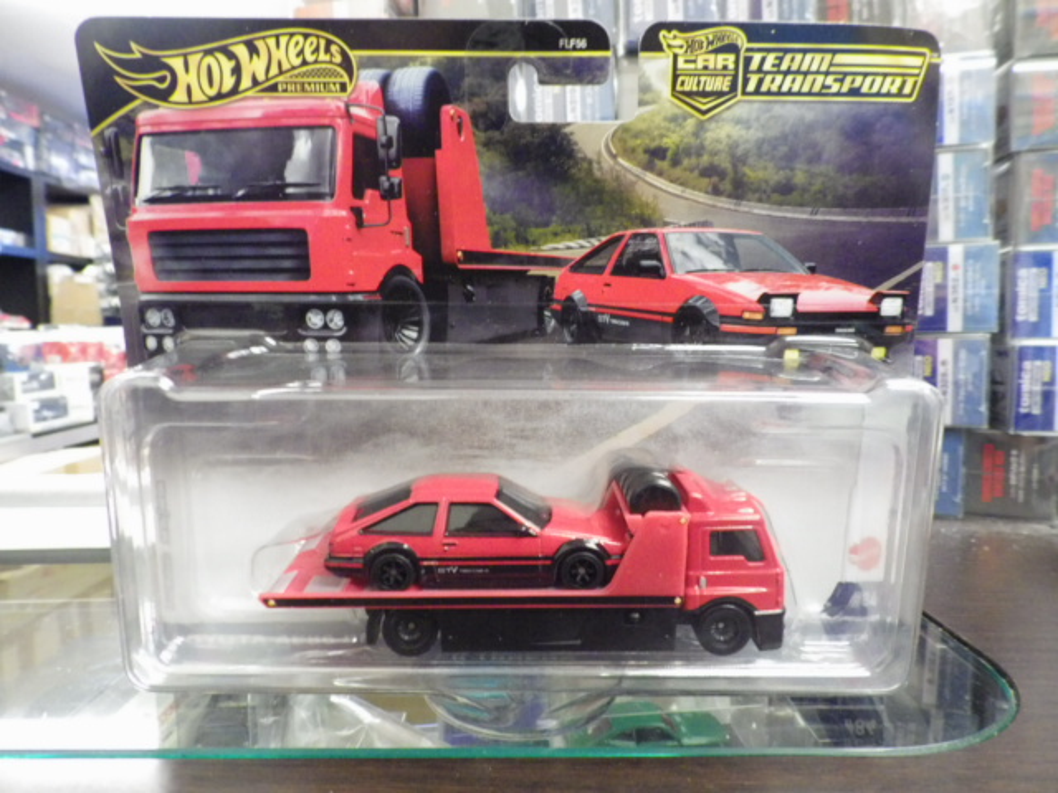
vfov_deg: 54.9
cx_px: 529
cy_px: 396
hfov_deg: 69.4
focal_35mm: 25
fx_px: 764
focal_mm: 4.4
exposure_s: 1/30
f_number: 3.1
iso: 800
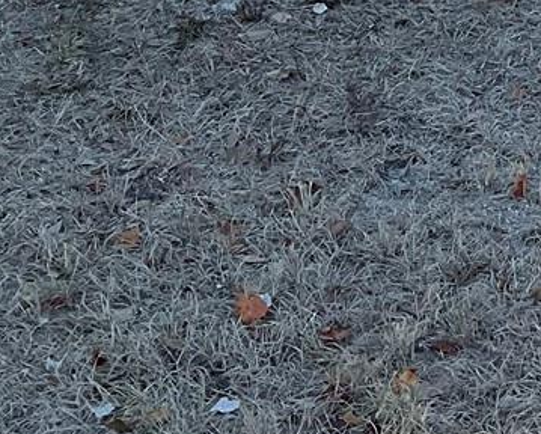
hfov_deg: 14.2
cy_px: -303
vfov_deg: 11.5
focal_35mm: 126
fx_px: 2020
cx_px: 833
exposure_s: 1/666
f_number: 1.8
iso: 16
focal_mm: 3
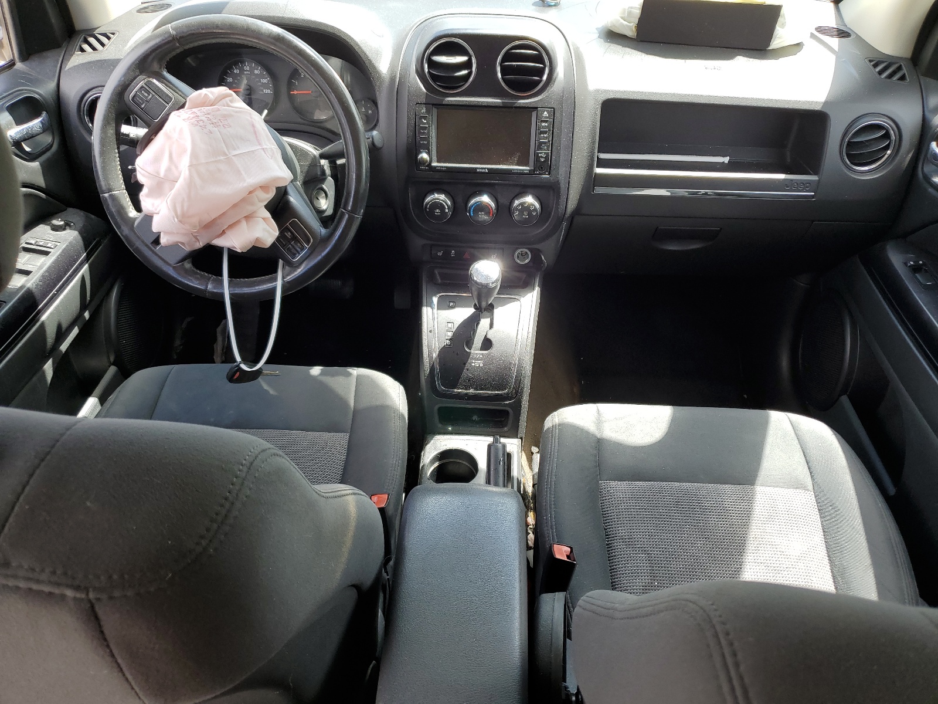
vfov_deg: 53.1
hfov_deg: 67.3
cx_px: 469
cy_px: 352
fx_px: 705
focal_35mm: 26
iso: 50
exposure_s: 1/312
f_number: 1.5
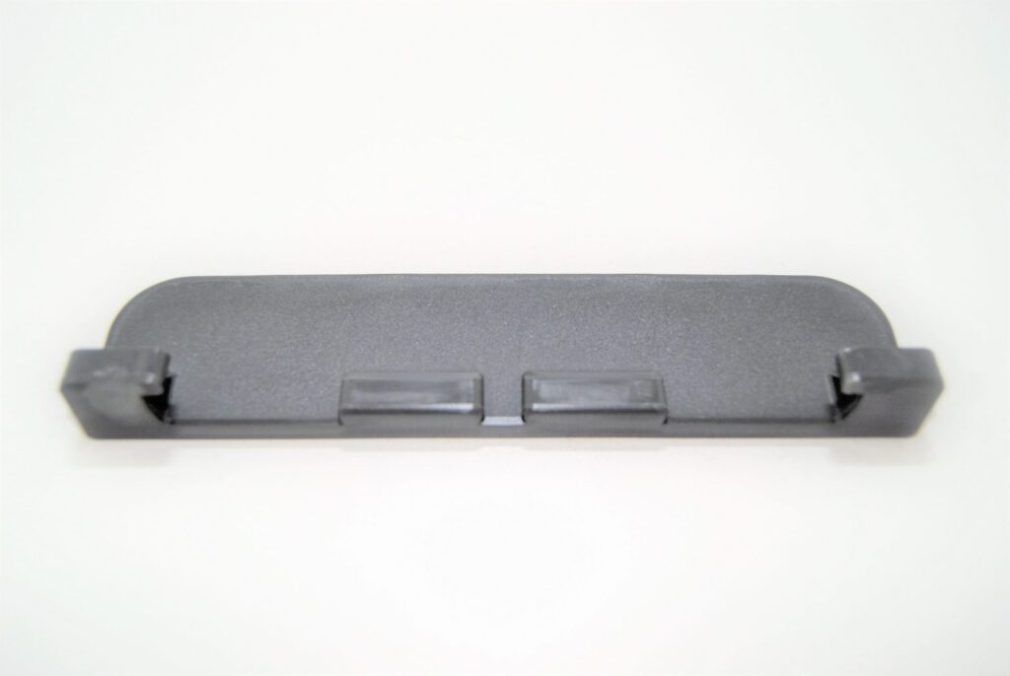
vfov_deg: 38.5
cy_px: 338
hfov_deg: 55.0
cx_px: 505
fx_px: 969
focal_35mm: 34
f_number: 3.8
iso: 200
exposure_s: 1/90
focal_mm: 23
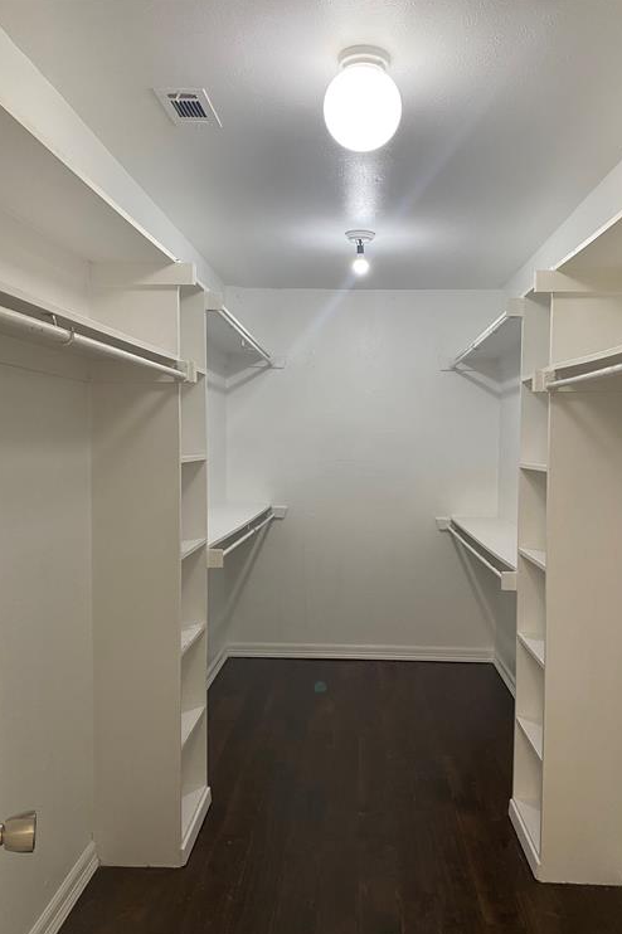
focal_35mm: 28
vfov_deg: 65.5
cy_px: 478
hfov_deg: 46.3
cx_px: 335
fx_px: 726
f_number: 1.8
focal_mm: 4.25
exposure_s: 1/60
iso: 160
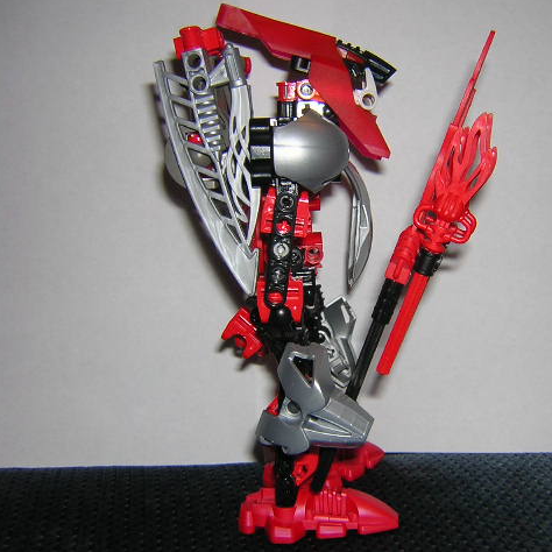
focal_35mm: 43
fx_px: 776
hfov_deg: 38.7
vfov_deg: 39.2
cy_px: 275
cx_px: 367
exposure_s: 1/60.1
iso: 100
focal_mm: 4.7
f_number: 2.6
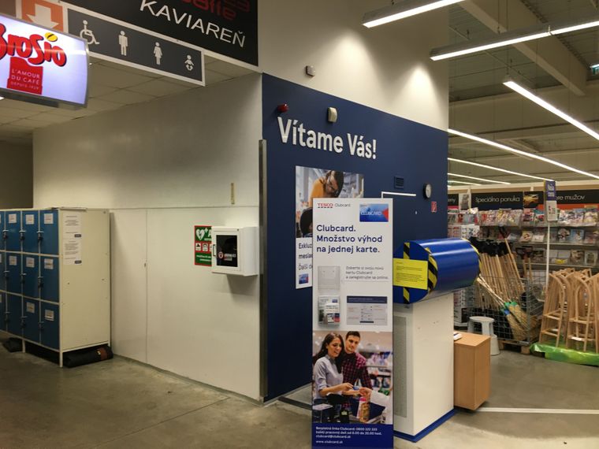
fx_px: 502
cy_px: 224
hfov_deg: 61.7
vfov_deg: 48.2
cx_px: 300
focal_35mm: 29
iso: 64
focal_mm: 4.15
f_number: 2.2
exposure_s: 1/33
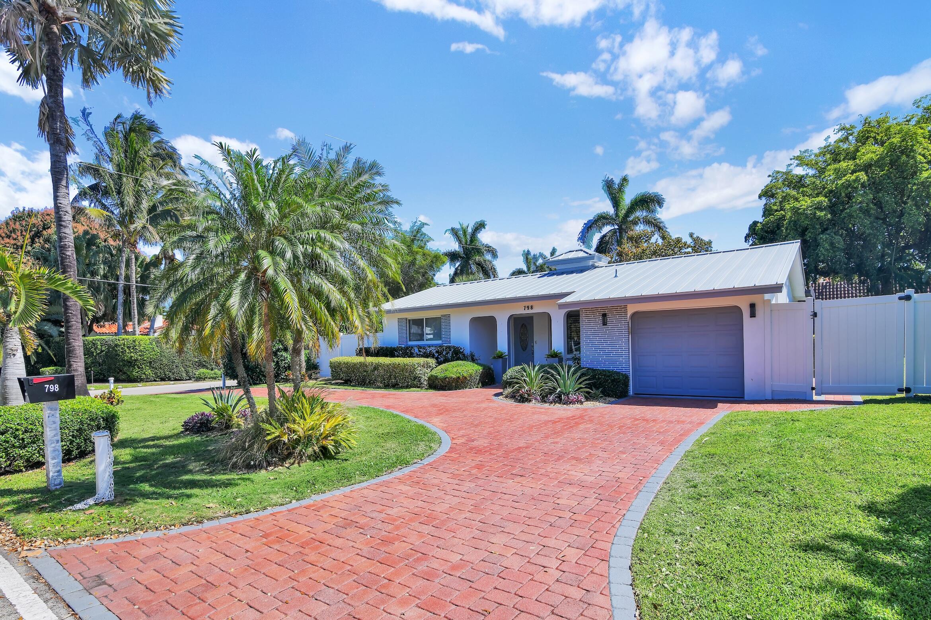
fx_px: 465
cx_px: 466
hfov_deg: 90.0
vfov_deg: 67.4
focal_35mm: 18
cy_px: 310
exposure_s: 1/2000
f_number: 8
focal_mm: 18
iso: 400
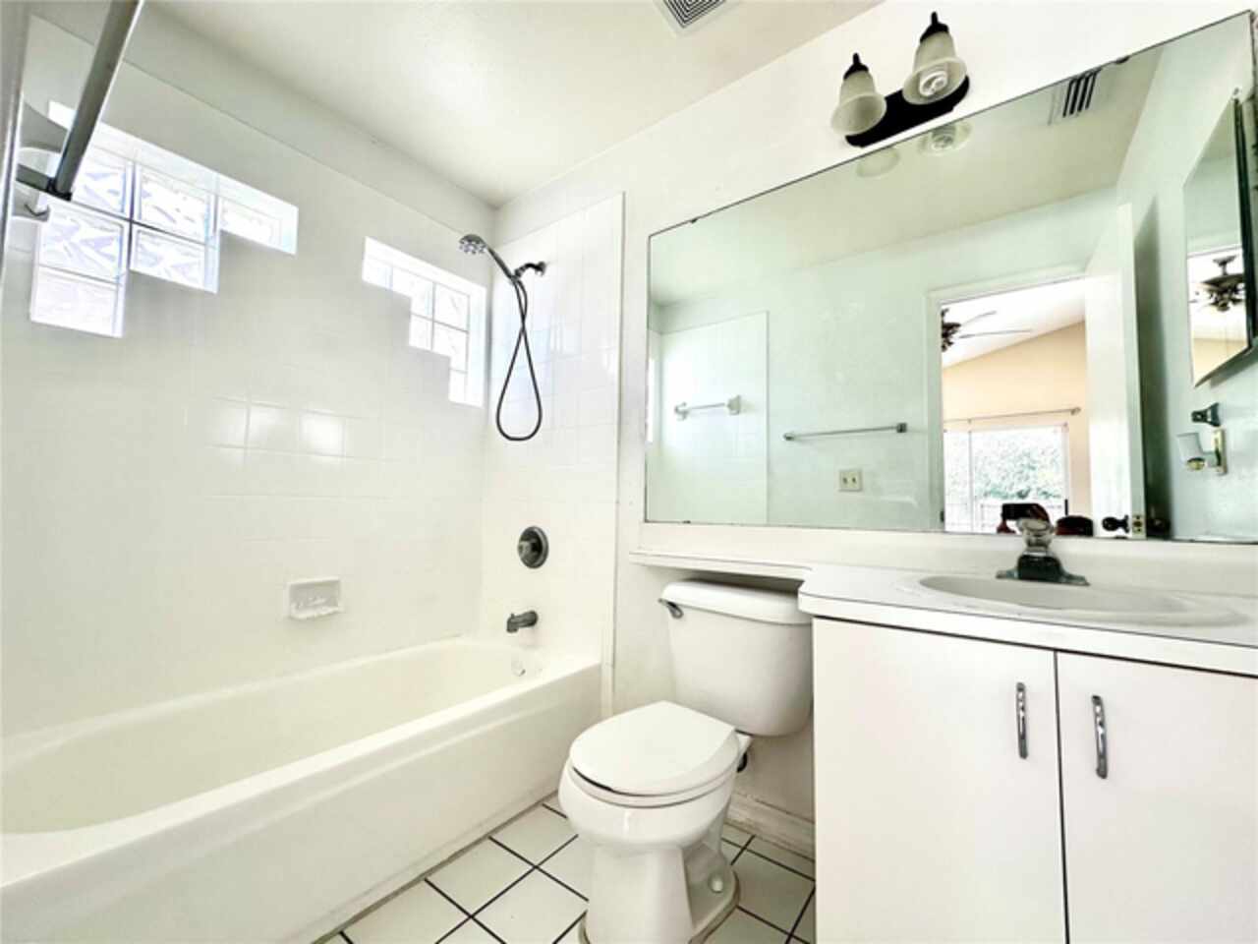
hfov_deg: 102.1
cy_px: 472
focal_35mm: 14
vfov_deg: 85.7
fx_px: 509
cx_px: 629
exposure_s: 1/99
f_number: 2.2
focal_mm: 2.22
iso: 64
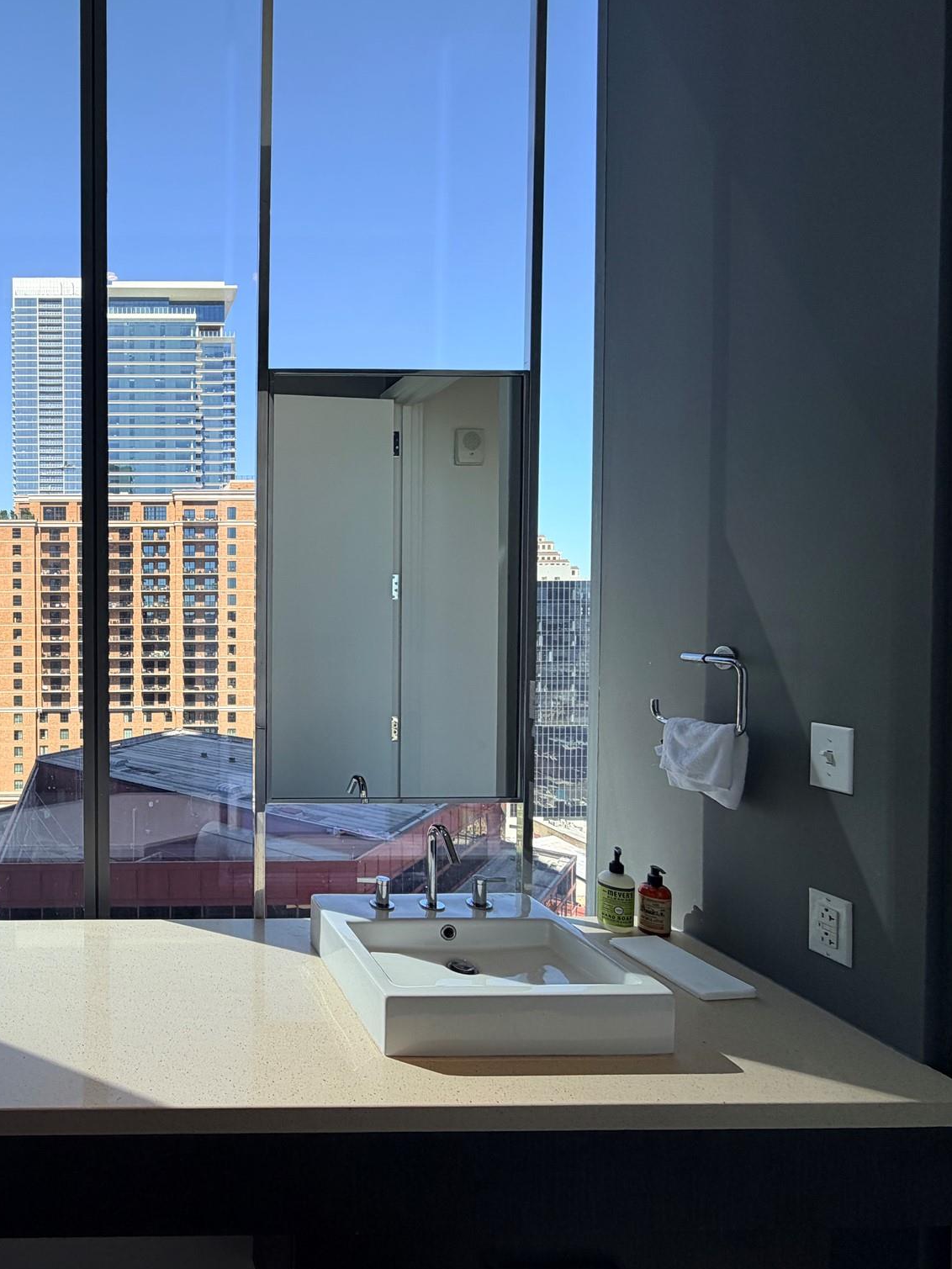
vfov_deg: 84.7
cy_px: 629
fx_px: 697
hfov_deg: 59.5
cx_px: 113
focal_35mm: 19
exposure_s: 1/502
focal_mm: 2.22
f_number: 2.2
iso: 40
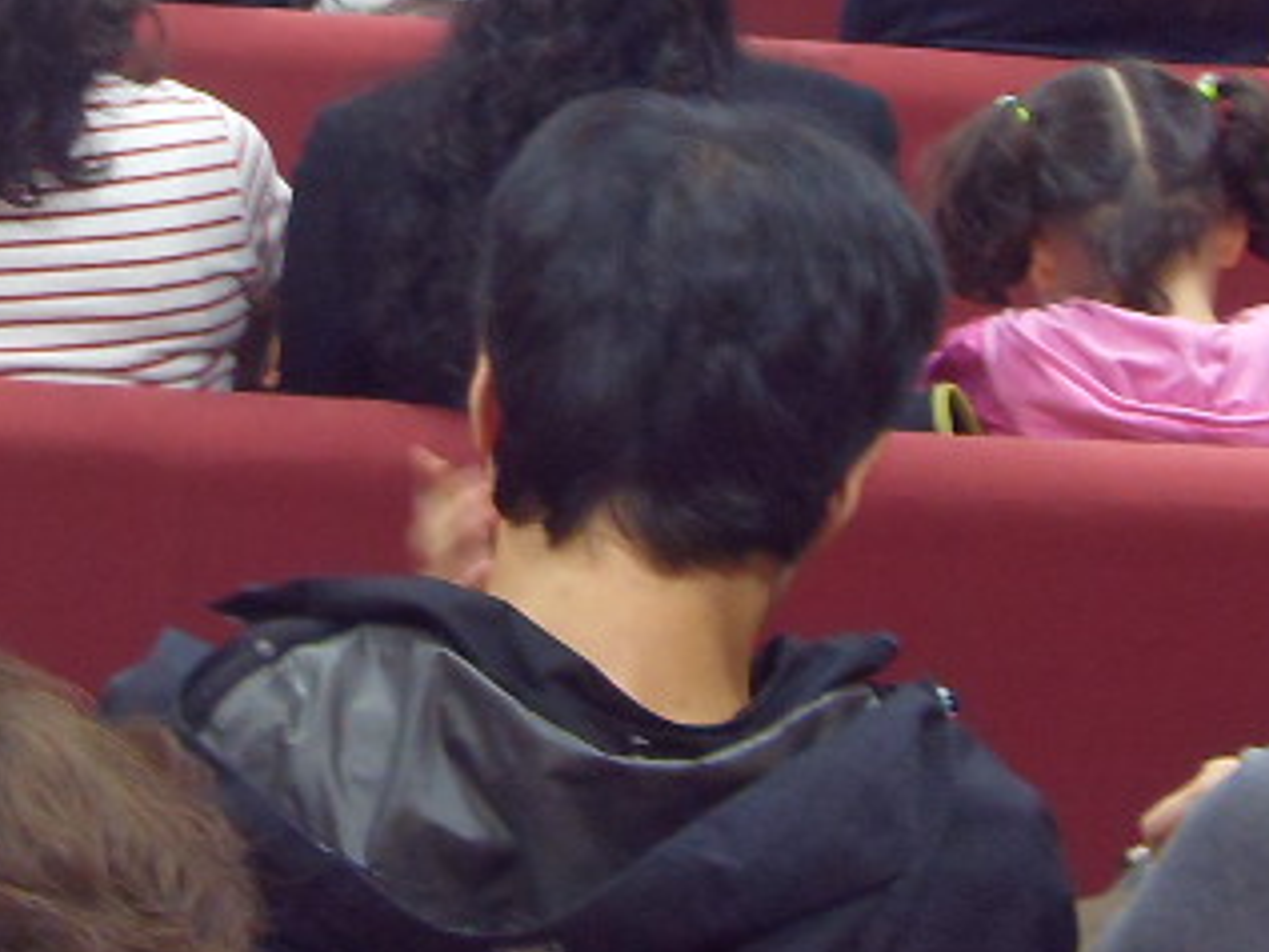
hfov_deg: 15.1
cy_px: 16
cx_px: -288
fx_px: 4621
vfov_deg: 11.7
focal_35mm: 126
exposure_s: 1/20
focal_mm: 6.6
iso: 200
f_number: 3.5
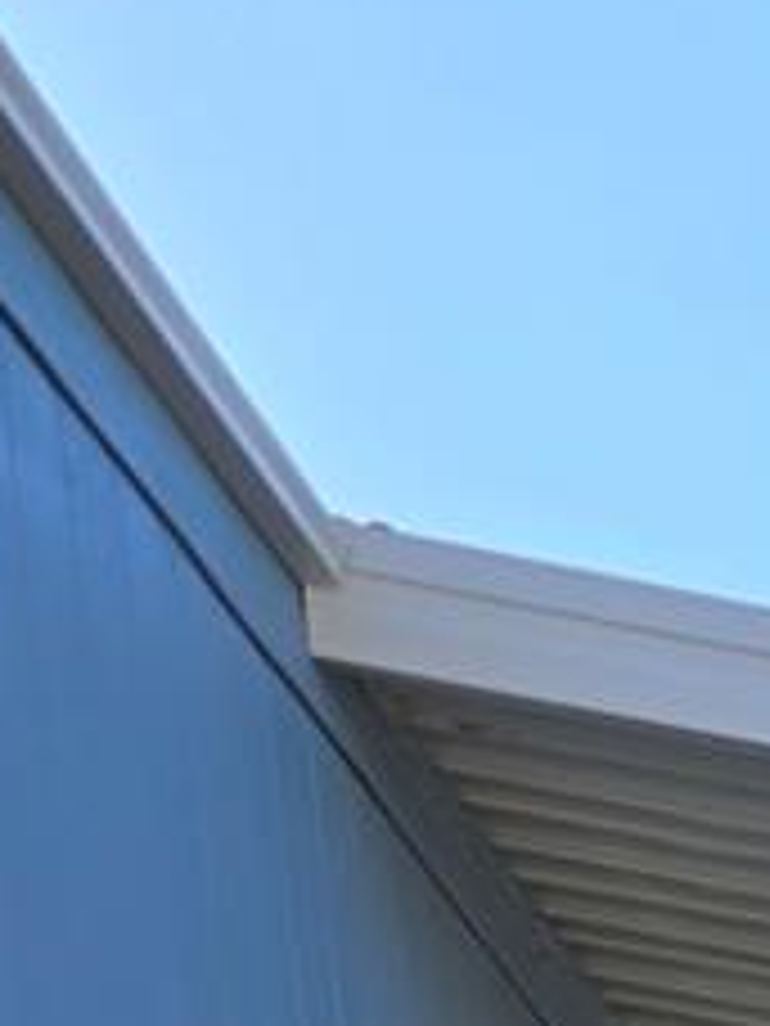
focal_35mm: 151
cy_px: 3168
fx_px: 4478
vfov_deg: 9.7
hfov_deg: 8.5
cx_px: 2200
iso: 12
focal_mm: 6.3
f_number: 1.7
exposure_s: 1/467
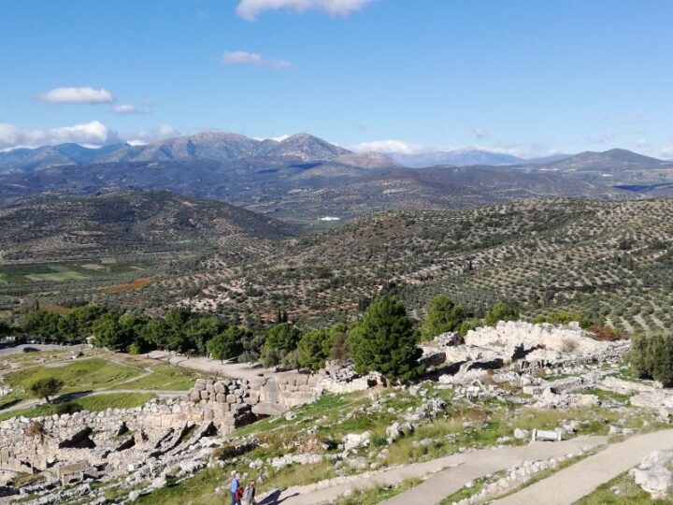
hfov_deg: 46.8
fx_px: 778
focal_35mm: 40
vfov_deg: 36.0
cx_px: 336
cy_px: 252
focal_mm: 3.81
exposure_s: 1/986
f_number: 2.2
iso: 50
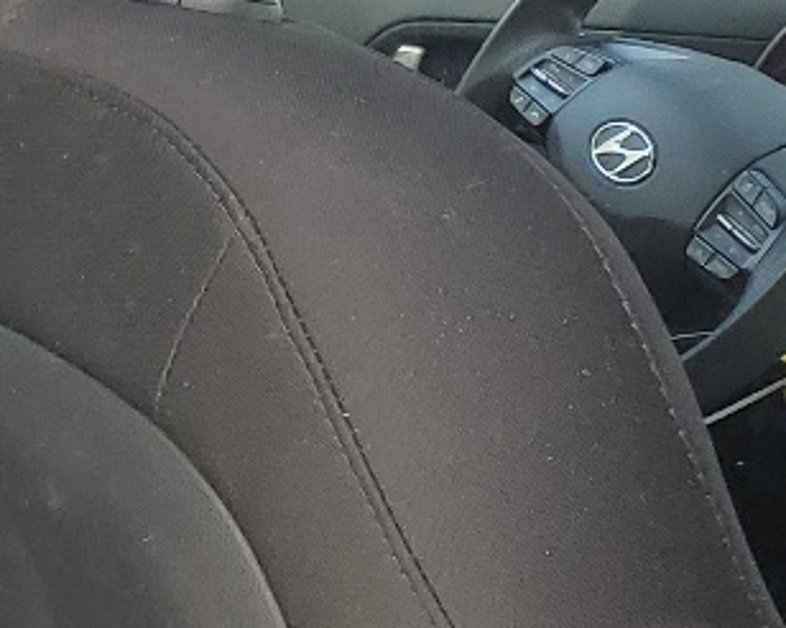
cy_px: 745
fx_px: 3069
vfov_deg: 11.5
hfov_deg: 11.9
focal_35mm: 132
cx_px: -1095
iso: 50
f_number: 1.5
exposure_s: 1/417
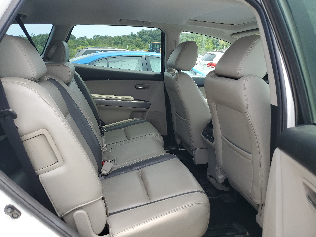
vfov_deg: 53.1
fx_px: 237
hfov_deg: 67.3
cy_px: 118
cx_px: 158
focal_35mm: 26
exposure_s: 1/588
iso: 50
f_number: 1.5
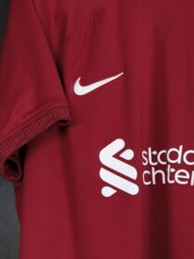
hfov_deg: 21.6
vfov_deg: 28.1
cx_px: 160
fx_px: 501
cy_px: 220
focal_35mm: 67
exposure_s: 1/125
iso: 500
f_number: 1.6
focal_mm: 6.57
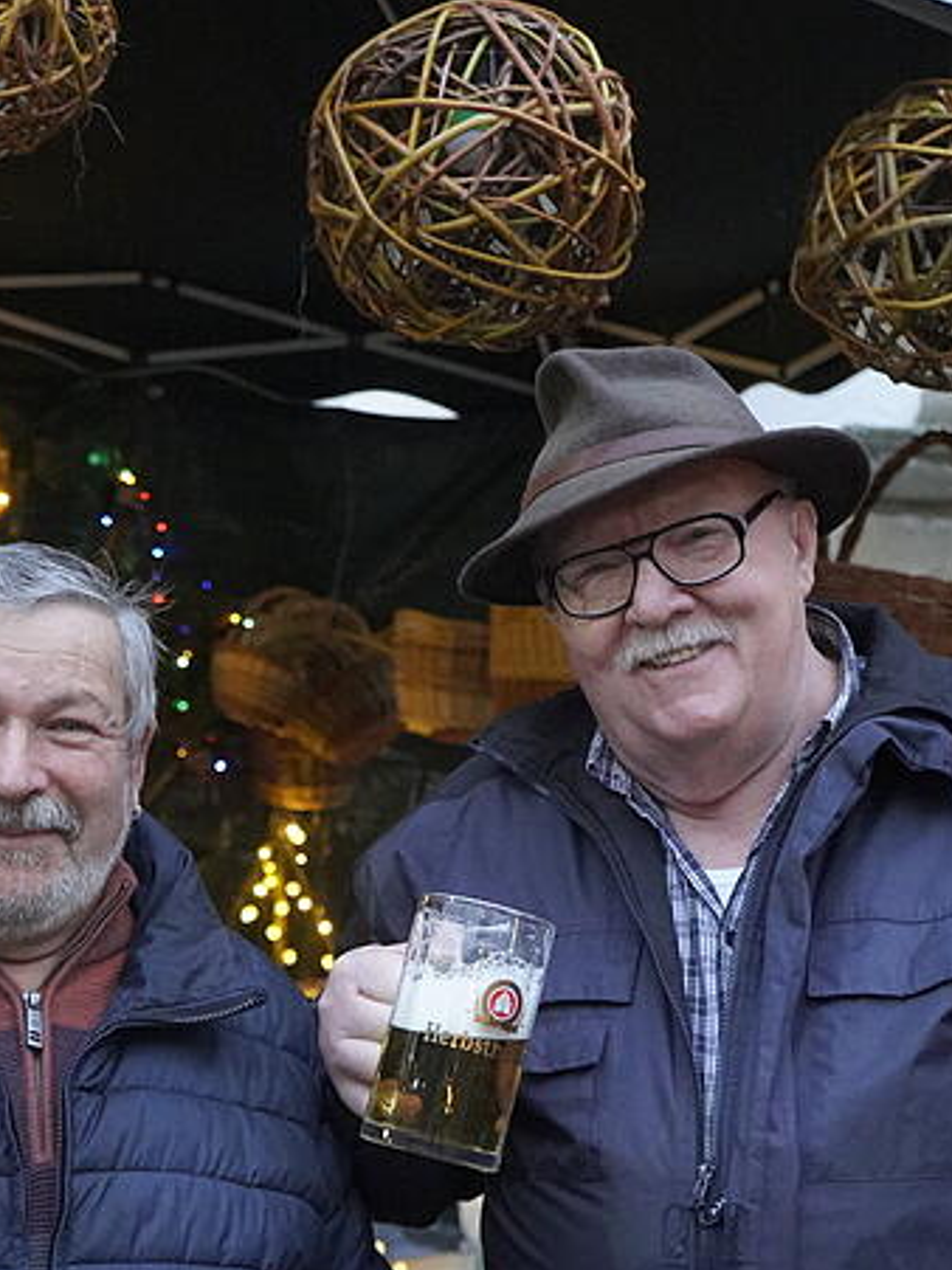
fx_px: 2275
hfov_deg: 23.5
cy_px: 852
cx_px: 300
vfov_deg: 31.0
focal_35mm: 62
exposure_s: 1/100
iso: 12800
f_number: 4
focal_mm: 31
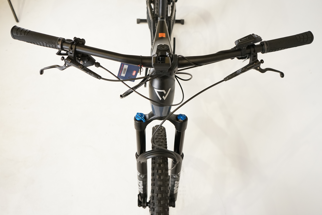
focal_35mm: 28
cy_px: 108
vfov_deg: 46.4
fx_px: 250
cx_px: 161
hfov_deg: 65.5
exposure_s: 1/200
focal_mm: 28
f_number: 5.6
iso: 2500
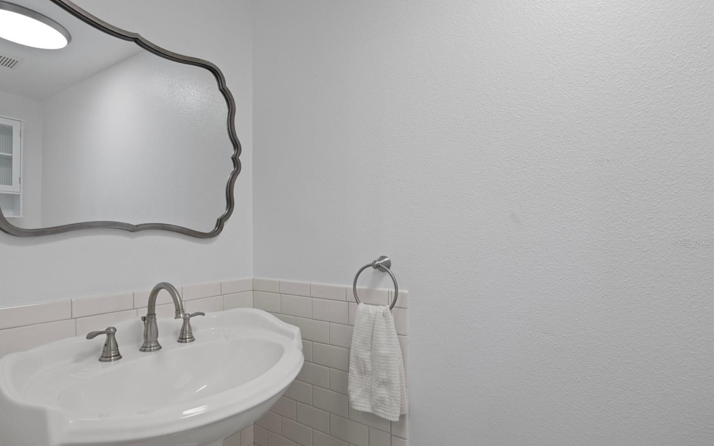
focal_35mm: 18
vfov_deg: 64.8
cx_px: 344
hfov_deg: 91.1
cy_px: 244
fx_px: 350
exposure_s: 1/50
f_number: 8
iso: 400
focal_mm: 17
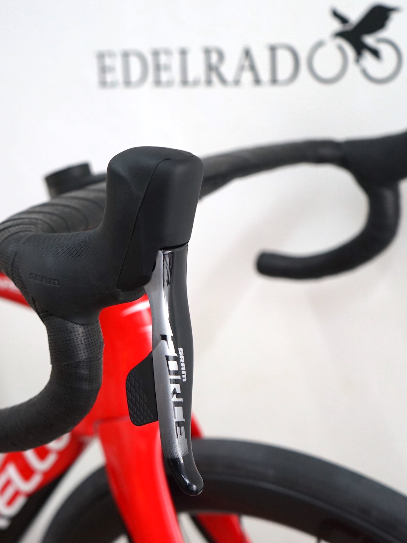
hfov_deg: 27.5
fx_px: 831
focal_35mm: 53
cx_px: 161
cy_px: 271
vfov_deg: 36.2
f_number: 4
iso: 1250
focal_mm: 36
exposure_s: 1/160
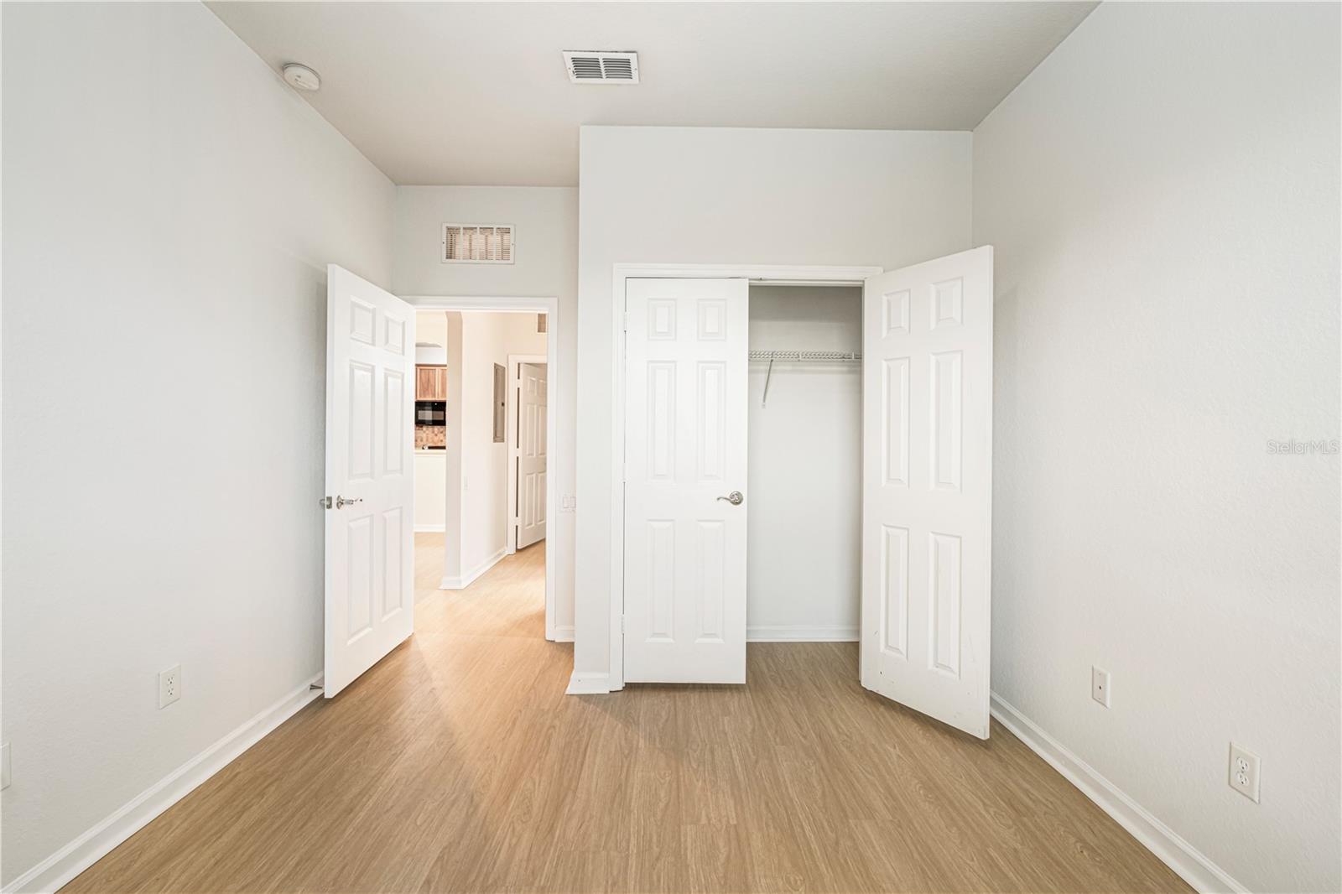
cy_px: 447
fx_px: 559
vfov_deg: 77.3
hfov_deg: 100.4
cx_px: 671
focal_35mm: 15
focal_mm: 10
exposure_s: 1/4
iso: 320
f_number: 7.1
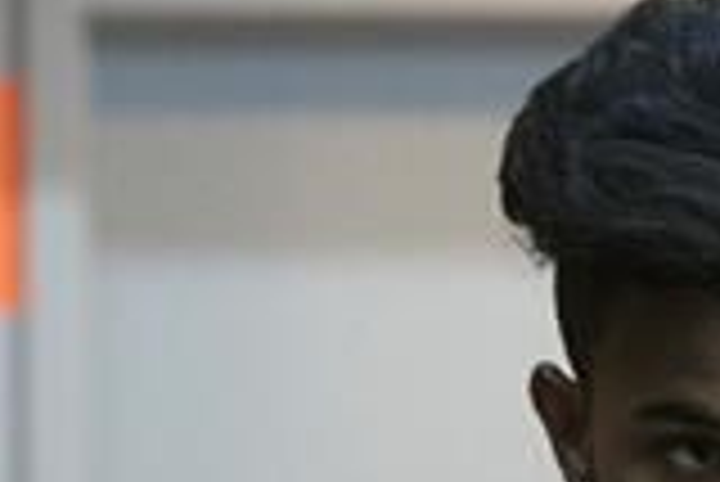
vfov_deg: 3.4
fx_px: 8127
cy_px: 827
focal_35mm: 406
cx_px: 1192
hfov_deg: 5.0
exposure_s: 1/400
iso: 6400
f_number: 4
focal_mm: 100
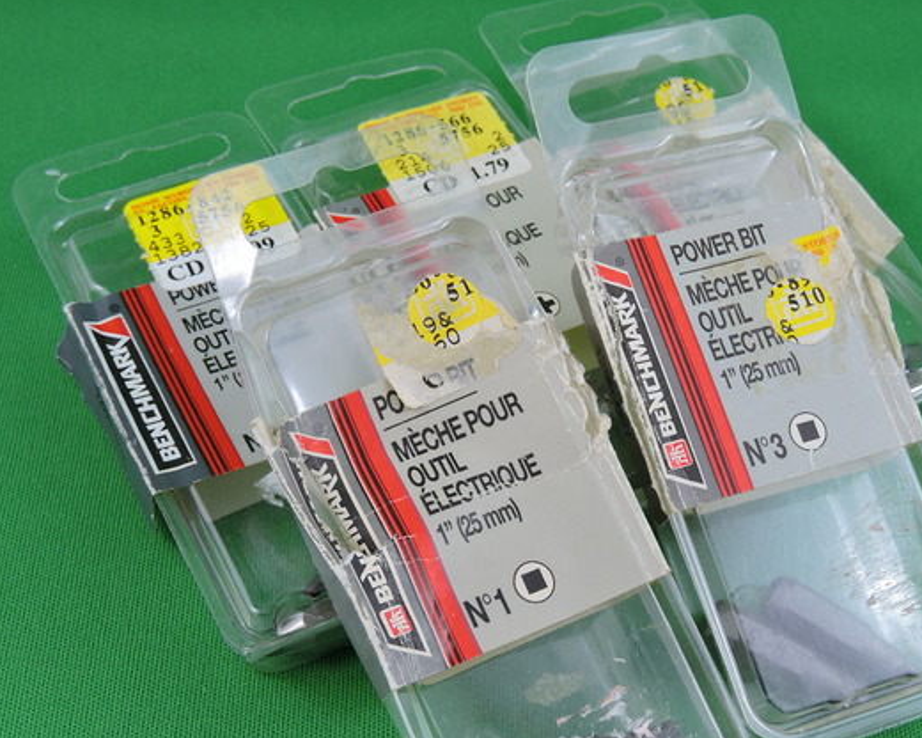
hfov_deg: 32.4
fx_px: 1583
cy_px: 461
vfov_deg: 26.2
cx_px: 533
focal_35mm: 58
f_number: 3.8
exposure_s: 1/40
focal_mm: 7.2
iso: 100
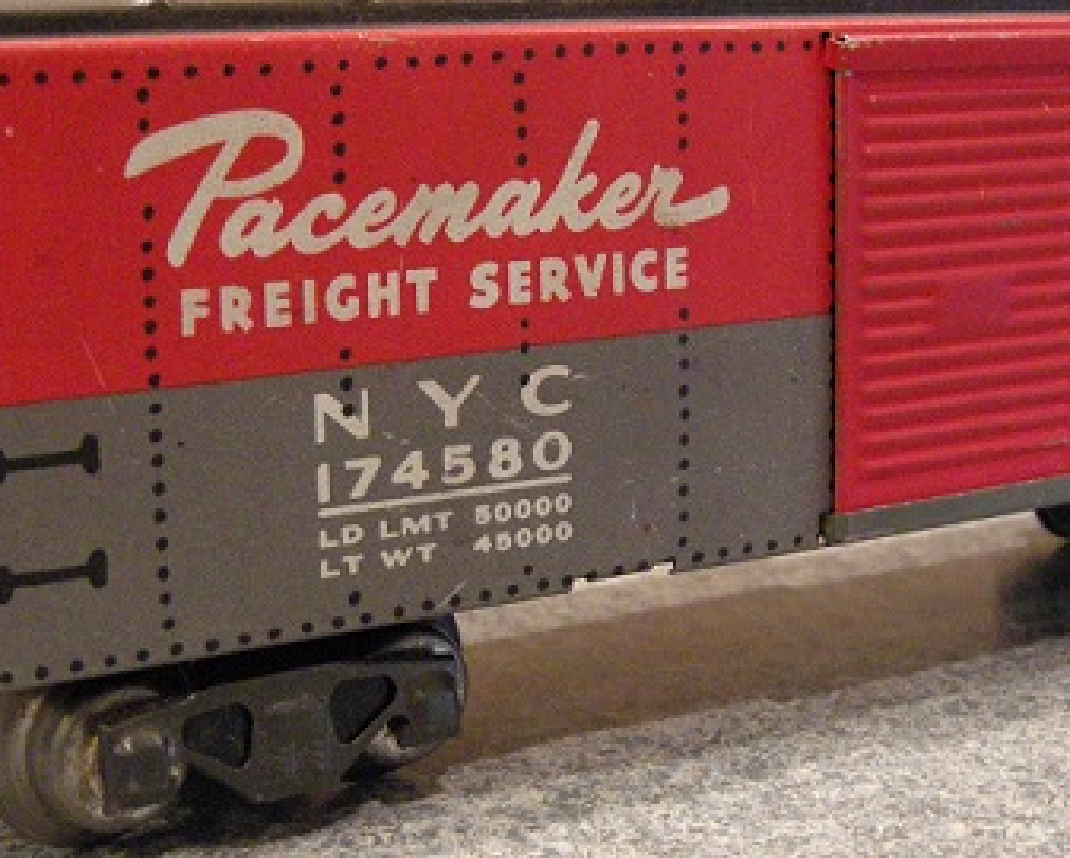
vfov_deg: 20.2
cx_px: 692
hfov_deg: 25.0
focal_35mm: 76
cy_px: 513
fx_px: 2408
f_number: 2.7
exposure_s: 1/15
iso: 400
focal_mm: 7.5
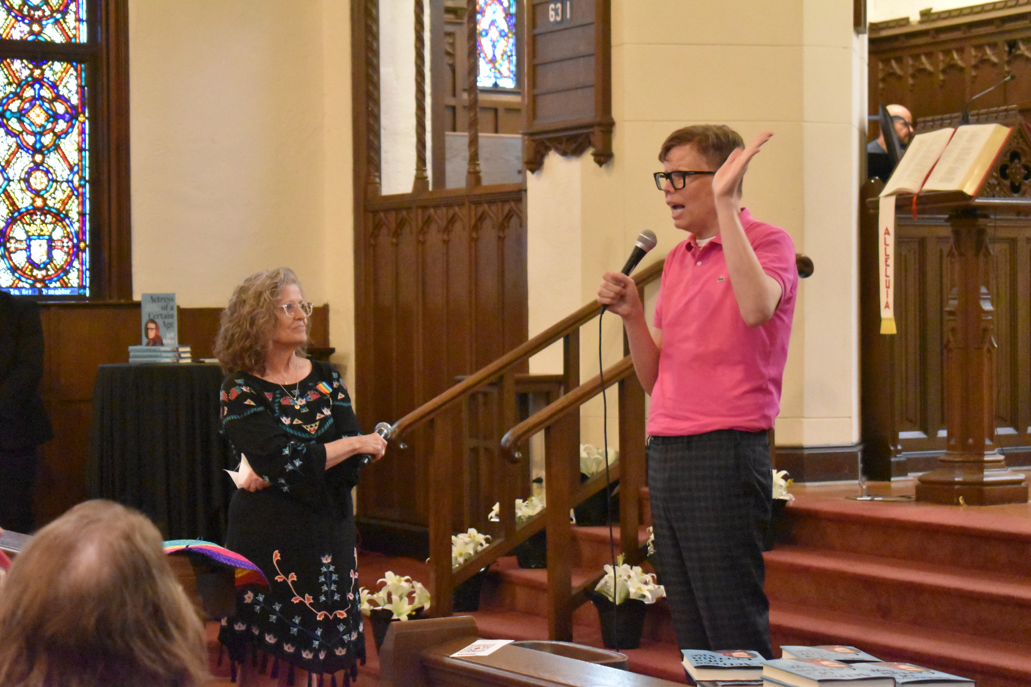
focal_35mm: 82
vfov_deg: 16.6
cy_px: 344
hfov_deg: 24.6
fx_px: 2363
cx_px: 516
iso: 12800
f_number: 5.6
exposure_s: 1/50
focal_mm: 55
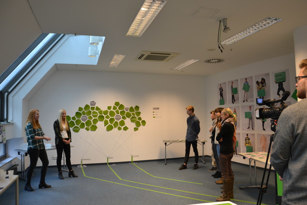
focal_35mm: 28
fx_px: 239
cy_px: 100
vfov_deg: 46.4
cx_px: 158
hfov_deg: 65.5
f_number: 4
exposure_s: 1/60
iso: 400
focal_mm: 18
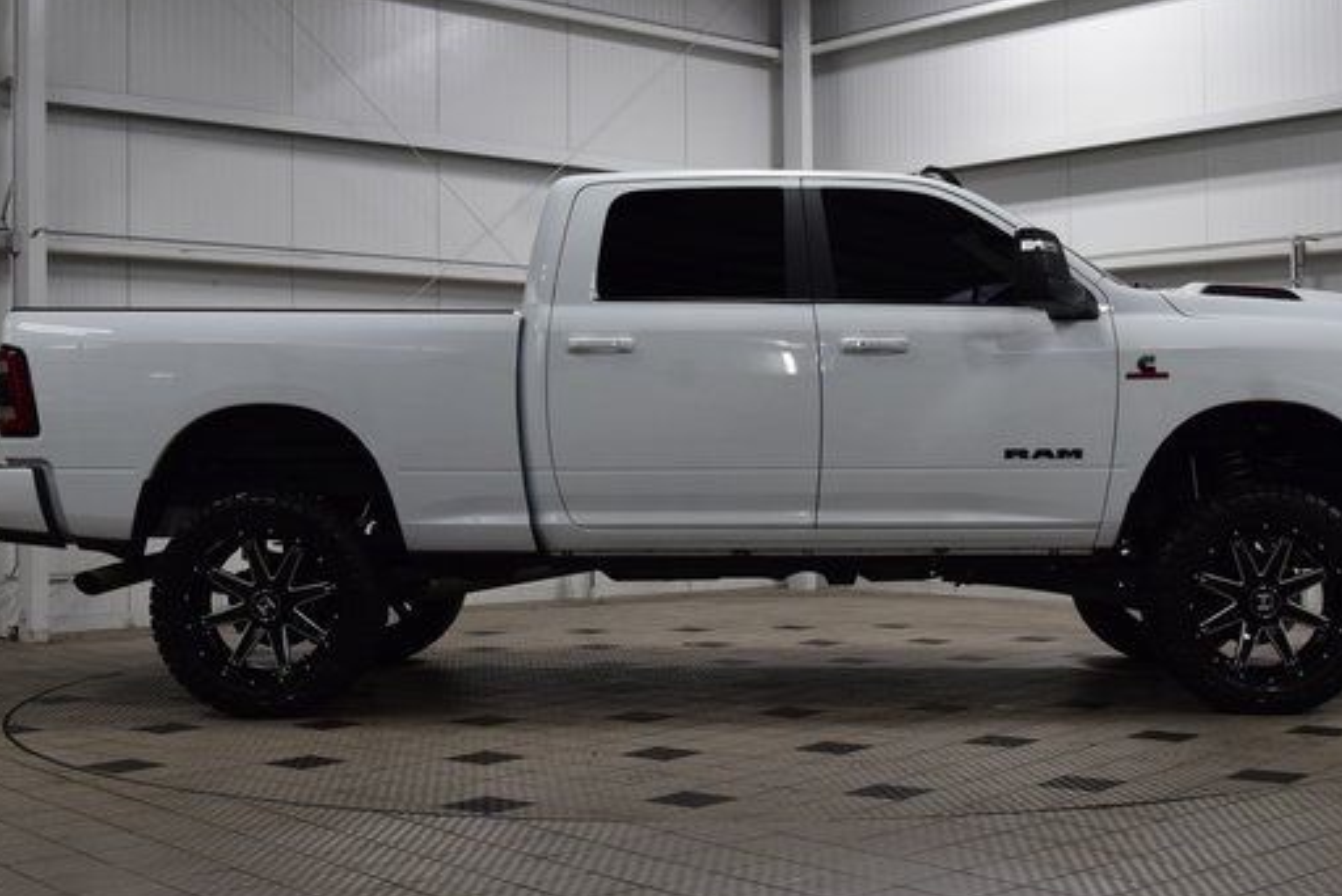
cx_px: 737
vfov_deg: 26.7
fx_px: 1888
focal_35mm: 51
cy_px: 444
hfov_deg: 39.1
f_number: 8
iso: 1000
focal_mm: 27
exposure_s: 1/60
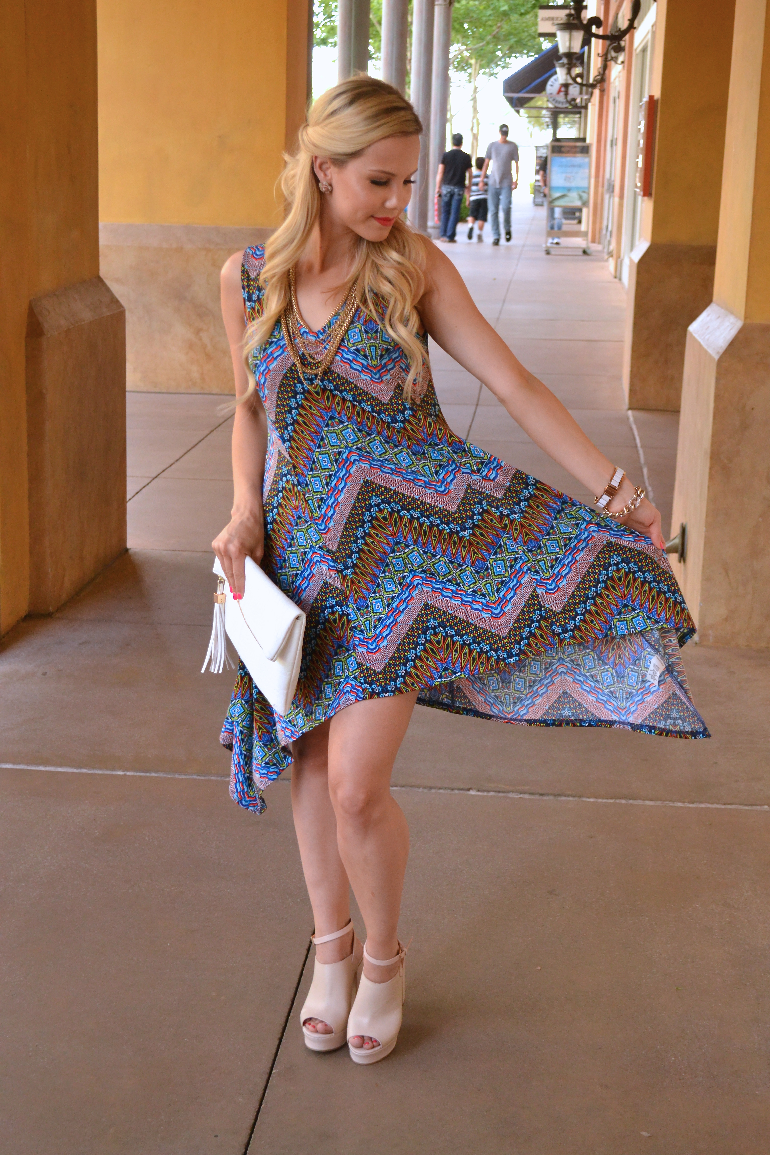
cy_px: 578
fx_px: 1684
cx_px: 385
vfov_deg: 37.9
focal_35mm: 52
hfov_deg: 25.8
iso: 1600
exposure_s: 1/400
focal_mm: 35
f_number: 5.6
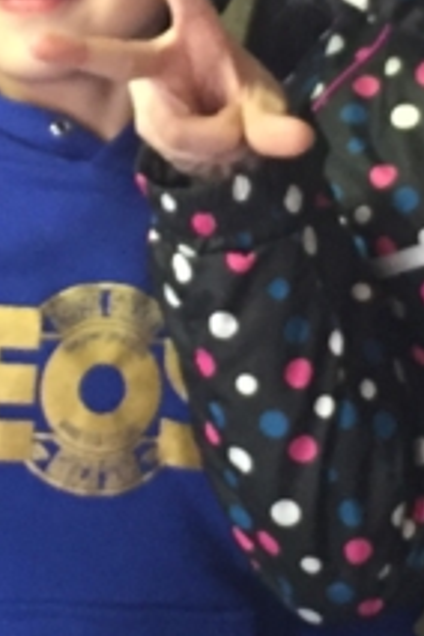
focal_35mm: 145
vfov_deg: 13.9
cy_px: -60
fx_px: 2561
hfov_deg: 9.4
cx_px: 87
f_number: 2.2
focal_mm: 4.15
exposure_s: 1/24
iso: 250
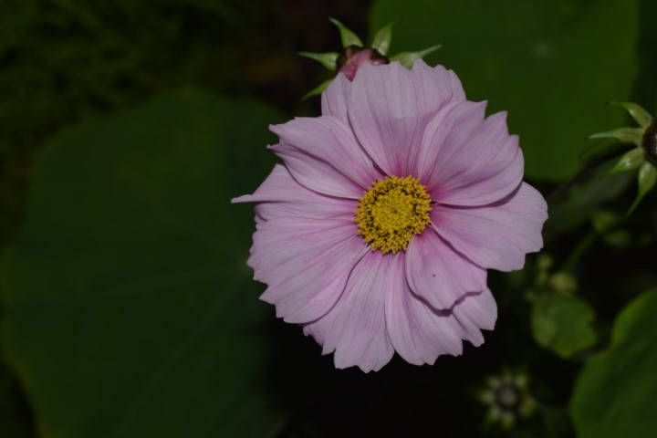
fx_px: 1506
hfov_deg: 24.6
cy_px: 219
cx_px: 328
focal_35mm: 82
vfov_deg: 16.6
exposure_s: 1/60
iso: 100
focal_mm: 55
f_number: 8
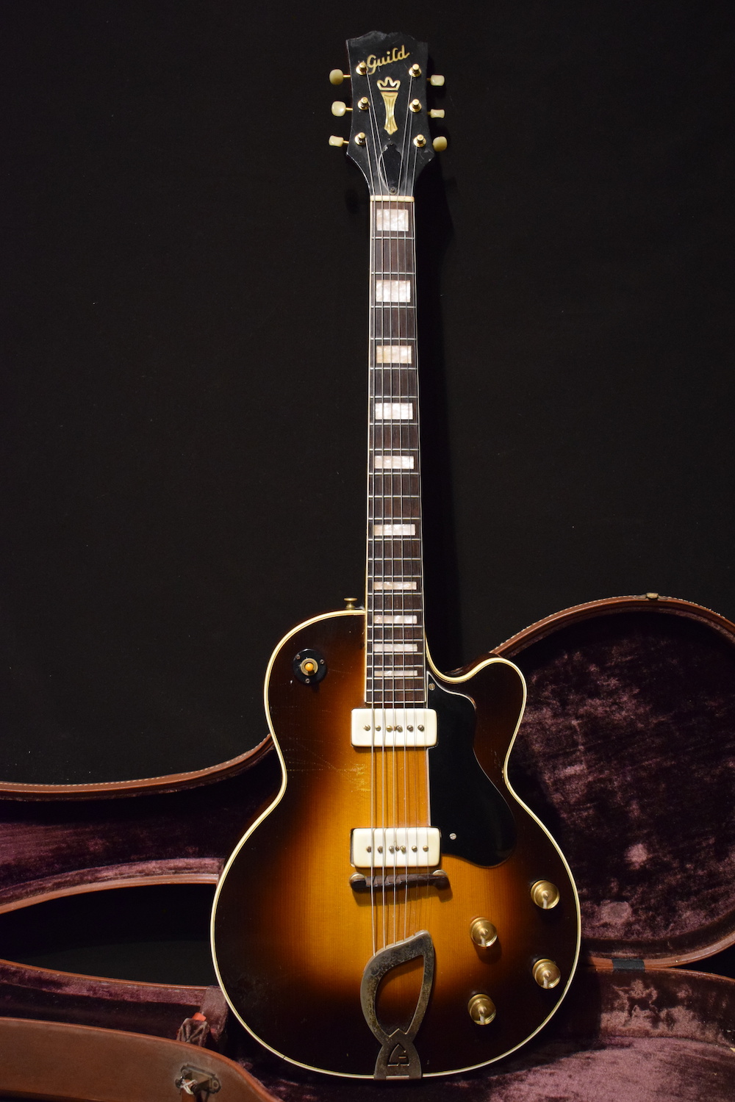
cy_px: 551
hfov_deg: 31.9
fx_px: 1286
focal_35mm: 42
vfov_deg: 46.4
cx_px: 368
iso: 3200
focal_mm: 28
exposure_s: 1/20
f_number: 4.2
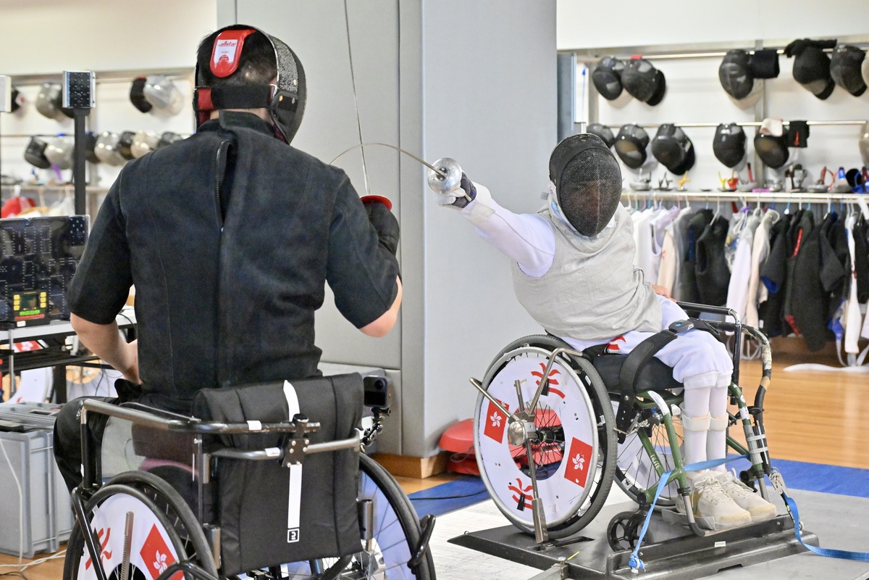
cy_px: 290
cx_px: 434
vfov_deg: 23.0
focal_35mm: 59
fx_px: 1424
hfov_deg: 33.9
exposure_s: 1/400
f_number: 4
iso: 5000
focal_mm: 59
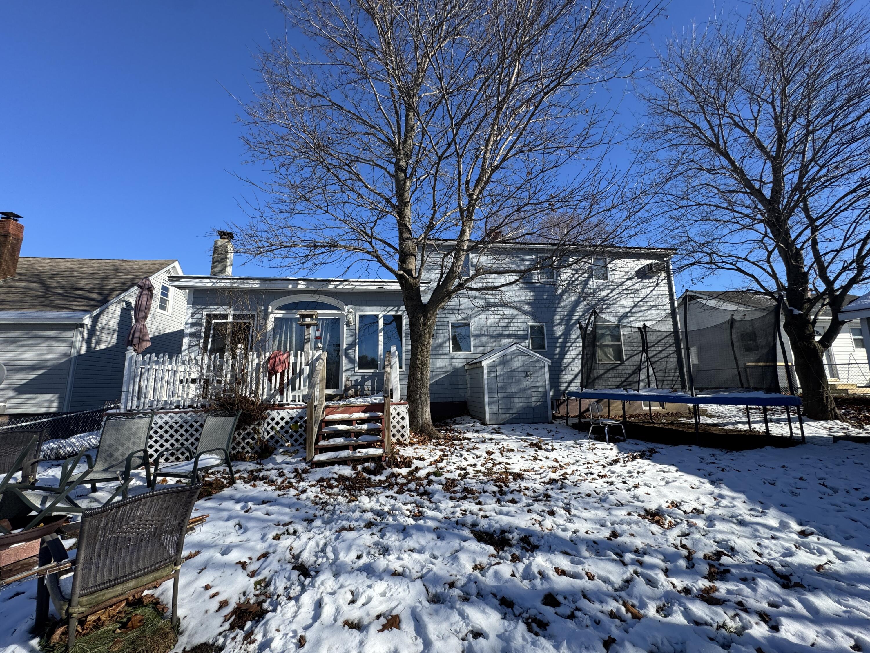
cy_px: 326
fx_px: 352
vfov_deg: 85.7
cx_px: 435
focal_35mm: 14
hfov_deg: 102.1
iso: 50
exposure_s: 1/1256
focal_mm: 2.22
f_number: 2.2
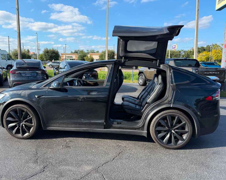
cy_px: 88
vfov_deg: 54.9
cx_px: 107
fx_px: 174
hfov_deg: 66.0
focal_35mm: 26
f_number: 1.78
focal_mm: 6.76
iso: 80
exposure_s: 1/2525
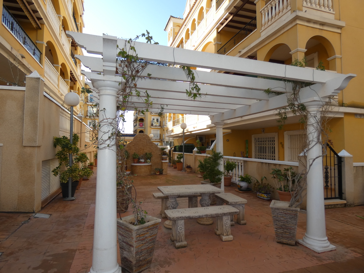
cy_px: 136
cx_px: 182
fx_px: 210
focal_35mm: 20
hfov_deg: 81.7
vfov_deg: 66.0
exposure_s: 1/400
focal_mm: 3.6
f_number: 2.8
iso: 80
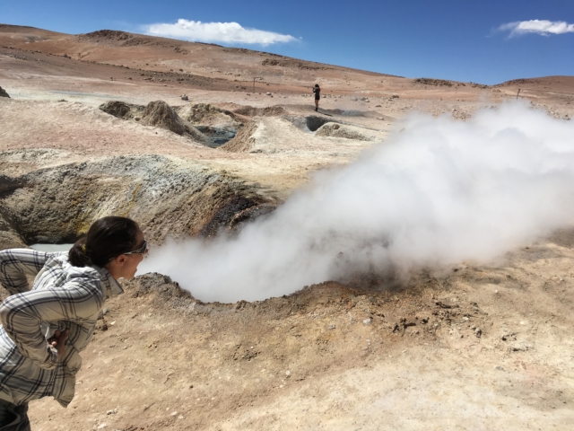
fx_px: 481
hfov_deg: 61.7
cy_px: 216
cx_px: 287
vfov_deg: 48.2
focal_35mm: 29
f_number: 2.2
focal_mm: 4.15
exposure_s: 1/3497
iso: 25
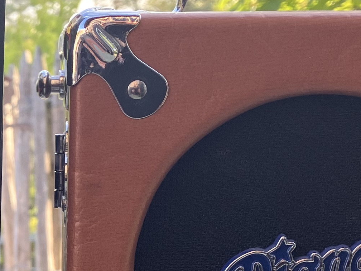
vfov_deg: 13.0
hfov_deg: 16.7
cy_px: 275
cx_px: -90
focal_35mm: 112
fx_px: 1168
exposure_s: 1/121
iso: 40
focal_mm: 3.99
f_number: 1.8
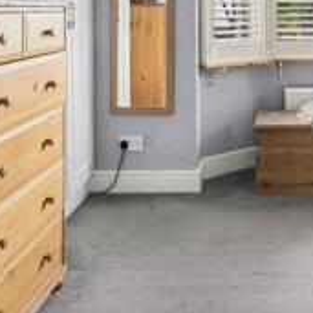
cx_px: 265
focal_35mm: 52
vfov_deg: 30.8
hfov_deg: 31.6
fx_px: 532
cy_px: 12
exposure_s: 1/15
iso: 100
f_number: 8
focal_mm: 16
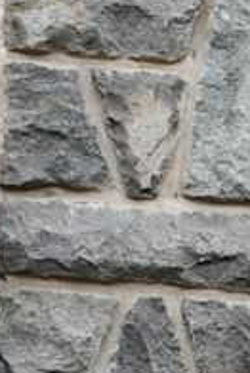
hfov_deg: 7.5
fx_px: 1716
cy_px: 339
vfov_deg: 12.3
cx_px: 681
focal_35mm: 165
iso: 320
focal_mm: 18
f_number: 5.6
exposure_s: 1/250
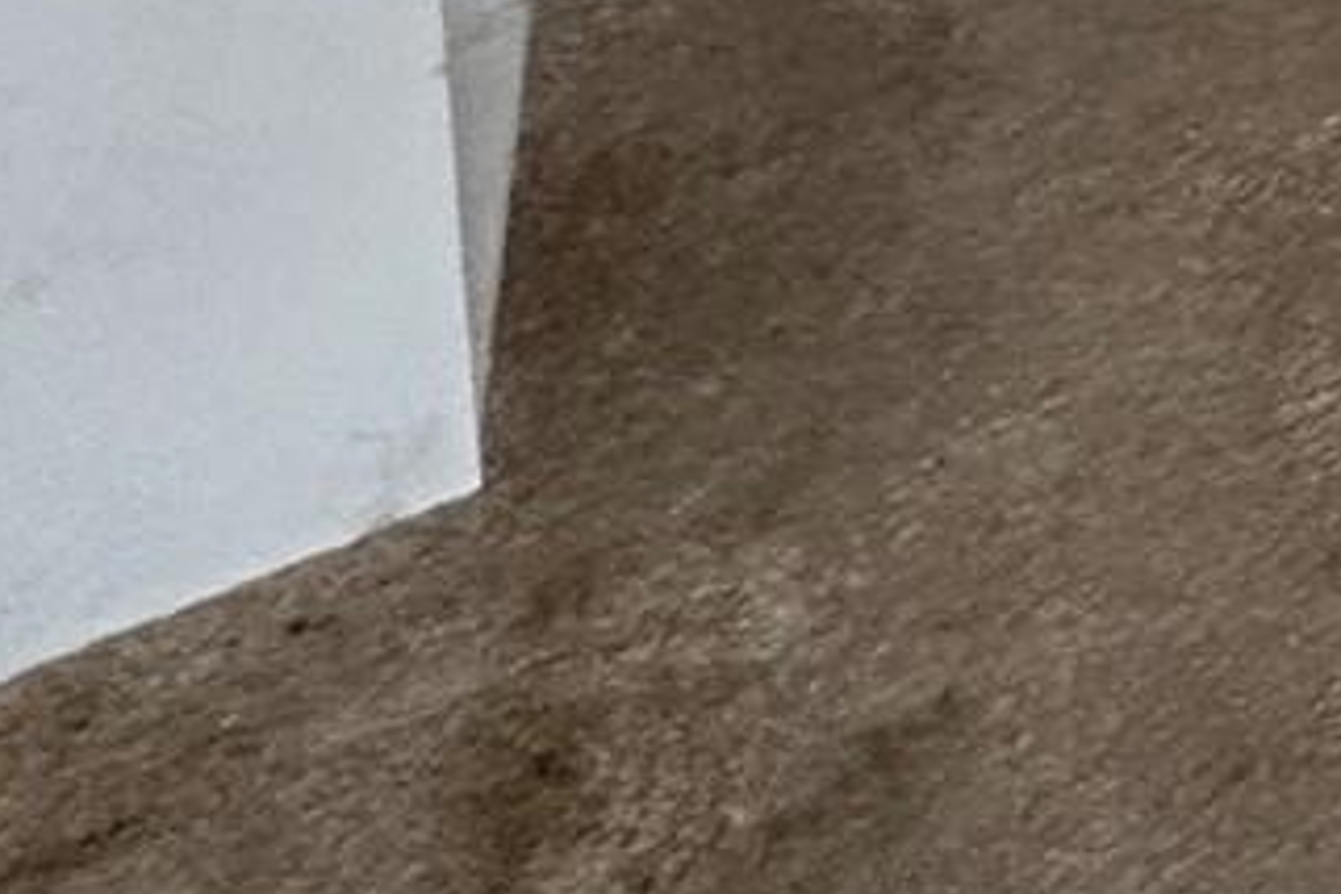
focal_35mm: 93
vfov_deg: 9.4
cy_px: -2193
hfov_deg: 13.5
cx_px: 3451
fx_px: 3464
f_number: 2.2
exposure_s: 1/99
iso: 200
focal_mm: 2.22
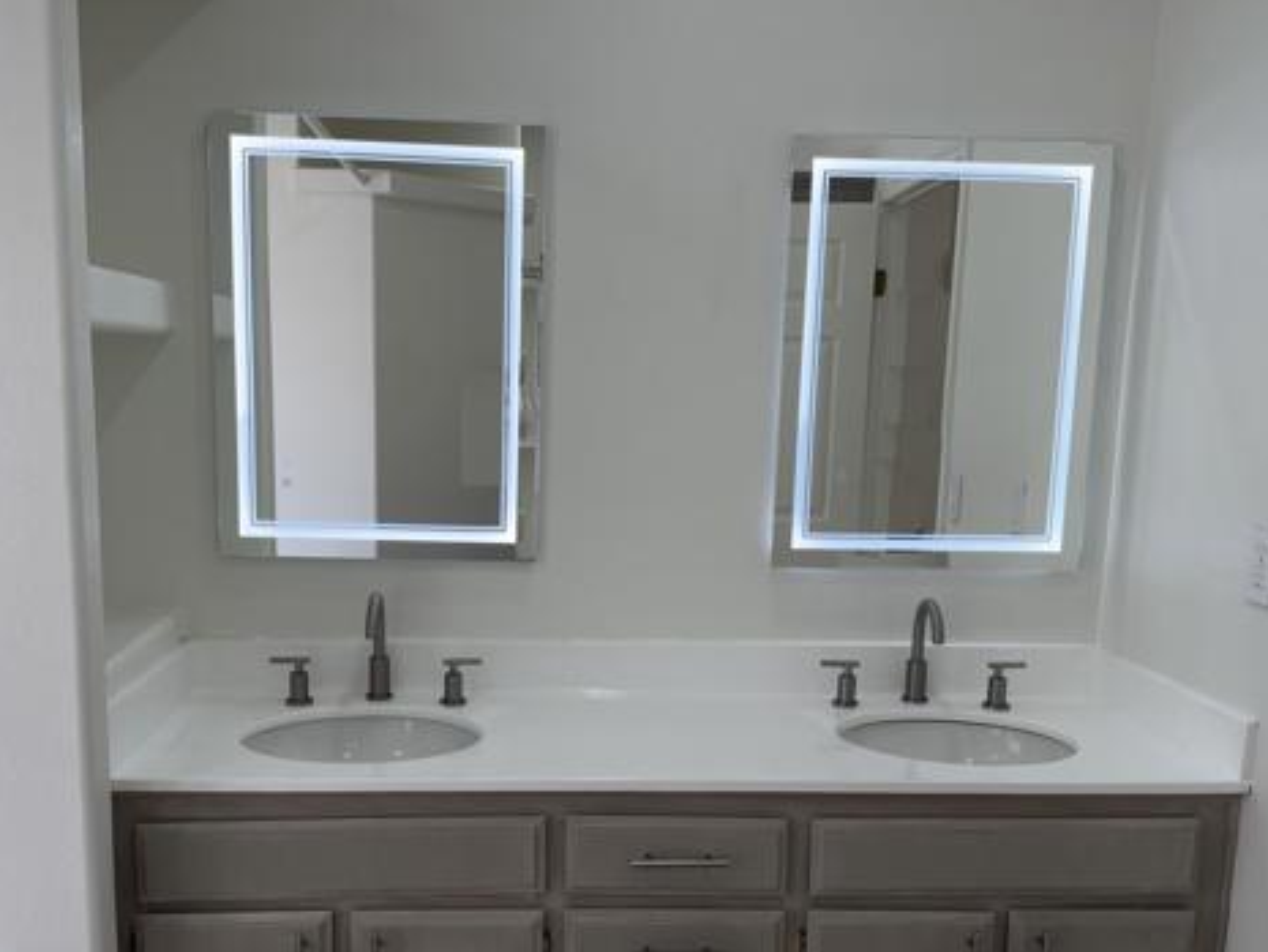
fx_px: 1209
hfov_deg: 55.3
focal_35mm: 33
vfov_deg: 42.7
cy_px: 584
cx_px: 584
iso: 64
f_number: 1.78
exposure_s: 1/176
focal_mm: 6.76
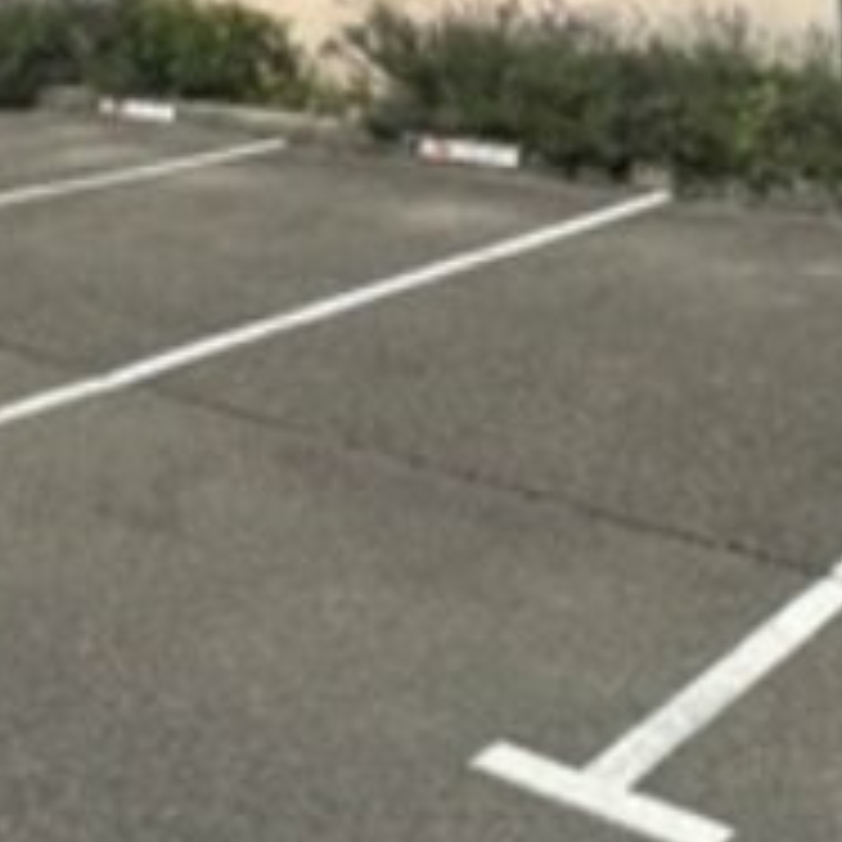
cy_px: -590
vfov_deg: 21.4
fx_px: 1624
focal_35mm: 59
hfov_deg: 28.9
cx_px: 302
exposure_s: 1/3534
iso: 32
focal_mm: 1.57
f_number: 1.8
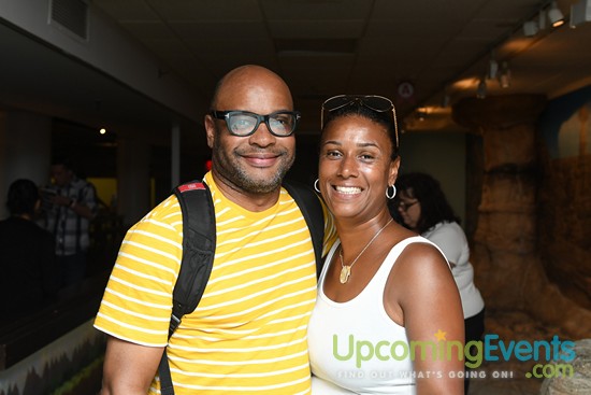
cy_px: 198
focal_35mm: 48
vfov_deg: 28.1
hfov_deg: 41.1
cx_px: 296
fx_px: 788
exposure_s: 1/125
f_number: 4
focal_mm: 32
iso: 500
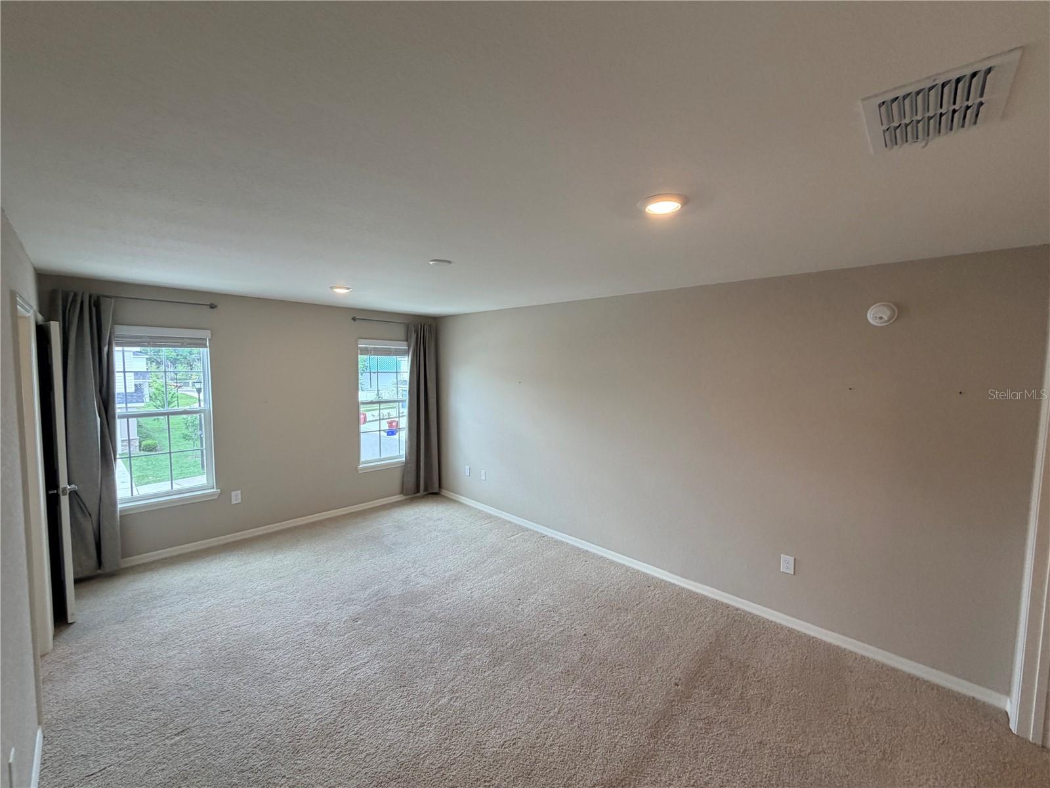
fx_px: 425
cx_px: 525
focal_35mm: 14
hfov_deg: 102.1
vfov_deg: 85.7
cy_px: 394
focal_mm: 2.22
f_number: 2.2
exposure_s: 1/120
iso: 160
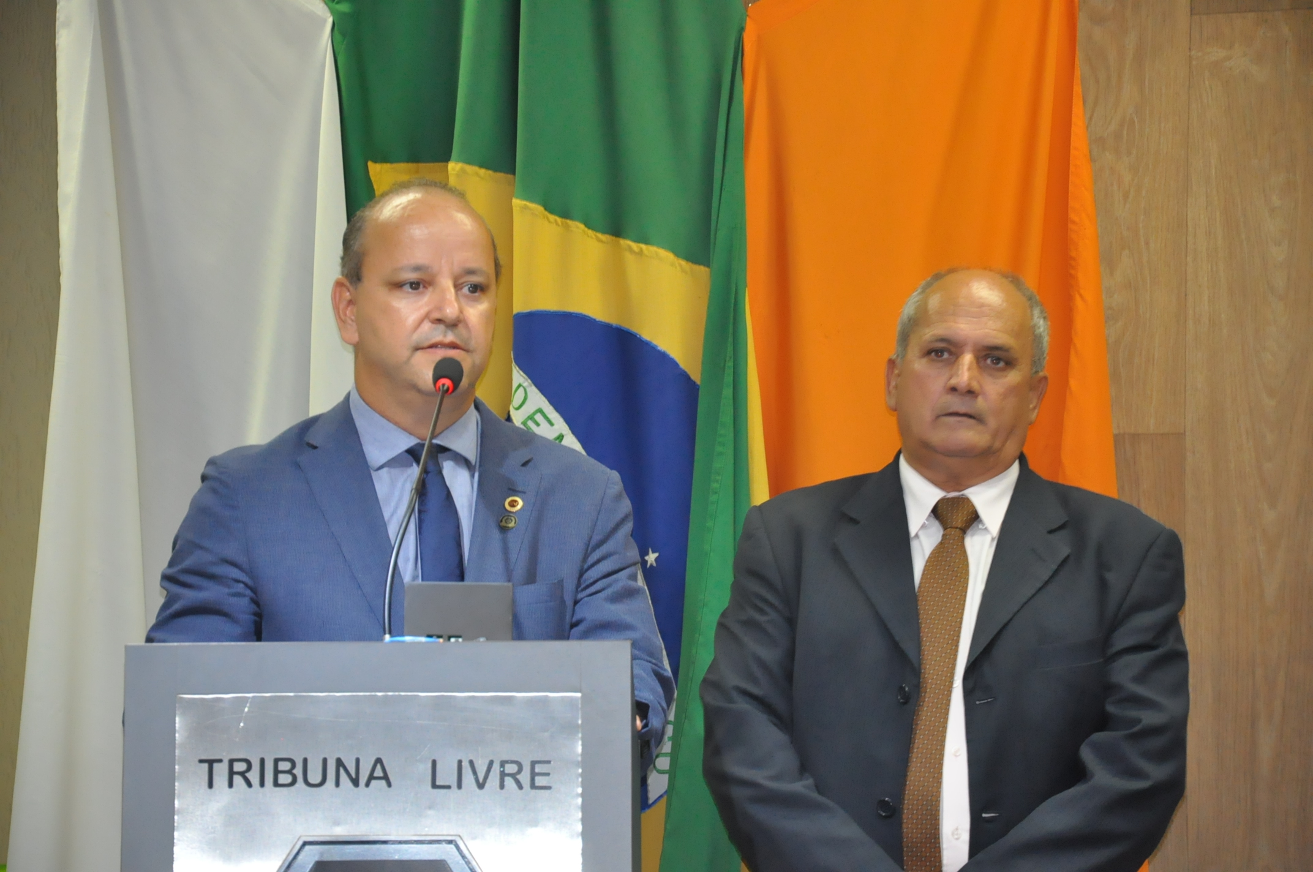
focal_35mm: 158
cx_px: 656
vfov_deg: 8.7
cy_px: 436
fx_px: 5737
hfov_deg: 13.1
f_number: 5.6
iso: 2000
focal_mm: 105
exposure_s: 1/60
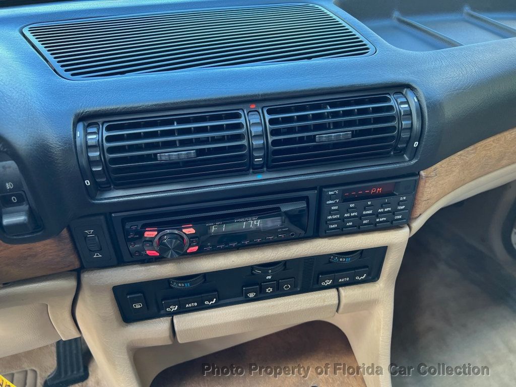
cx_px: 258
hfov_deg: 67.3
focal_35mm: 26
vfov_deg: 53.1
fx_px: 388
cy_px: 194
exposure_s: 1/121
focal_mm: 5.7
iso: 125
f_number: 1.5
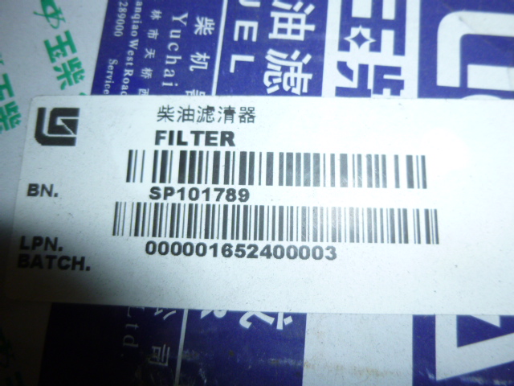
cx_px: 257
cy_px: 193
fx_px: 371
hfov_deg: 69.4
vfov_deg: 54.9
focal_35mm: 25
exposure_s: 1/125
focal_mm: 4.5
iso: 100
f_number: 3.1
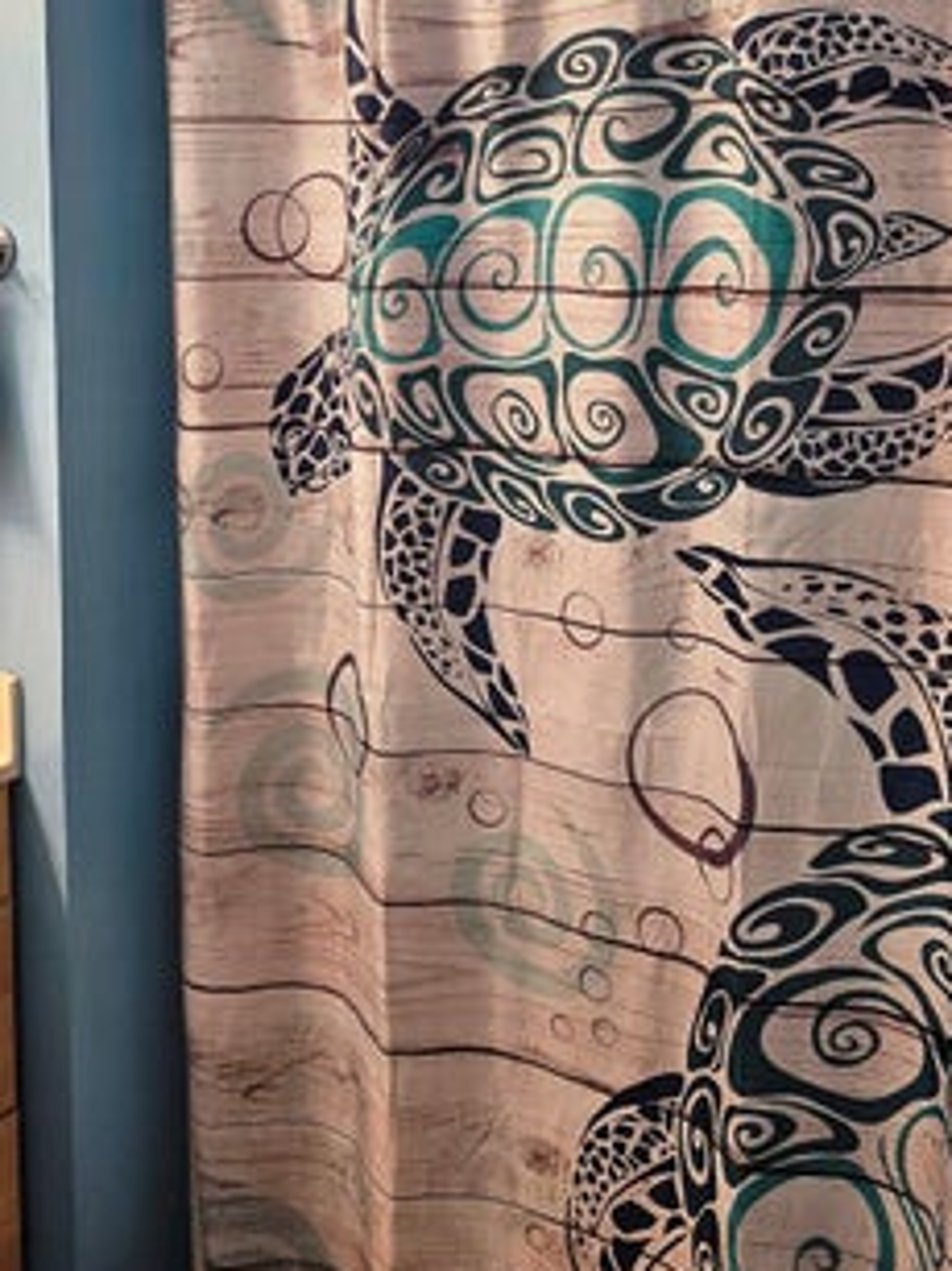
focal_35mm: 48
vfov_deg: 39.4
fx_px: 1761
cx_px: 290
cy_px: 464
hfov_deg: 29.9
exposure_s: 1/120
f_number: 1.7
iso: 250
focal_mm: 6.3
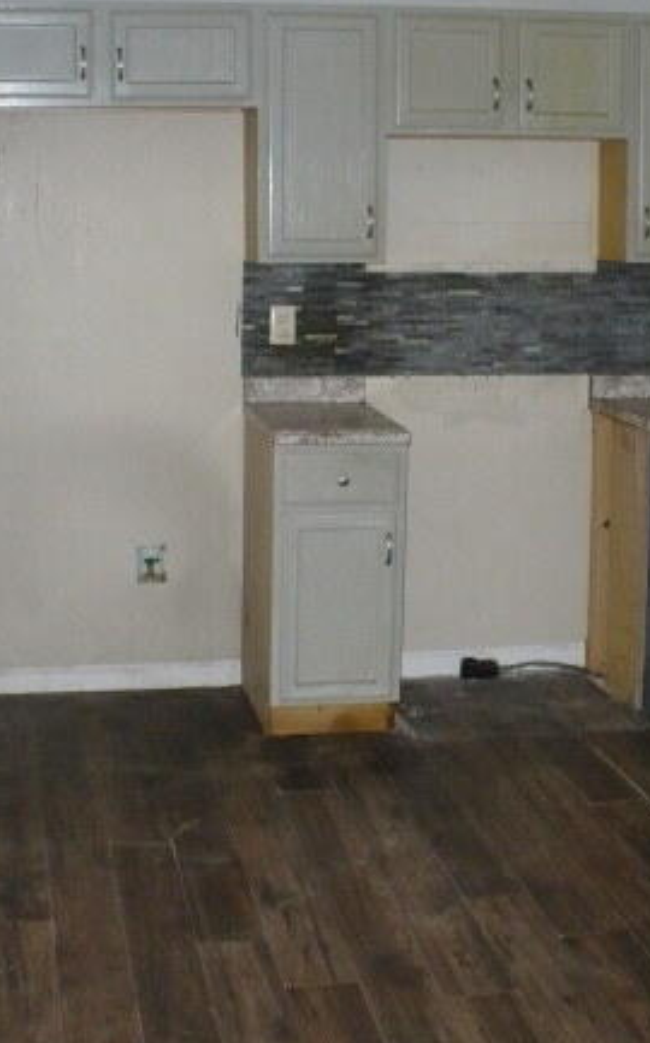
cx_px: 299
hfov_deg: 22.3
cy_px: 511
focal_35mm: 58
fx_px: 1647
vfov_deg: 35.1
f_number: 2.8
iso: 400
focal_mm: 6.1
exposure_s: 1/30
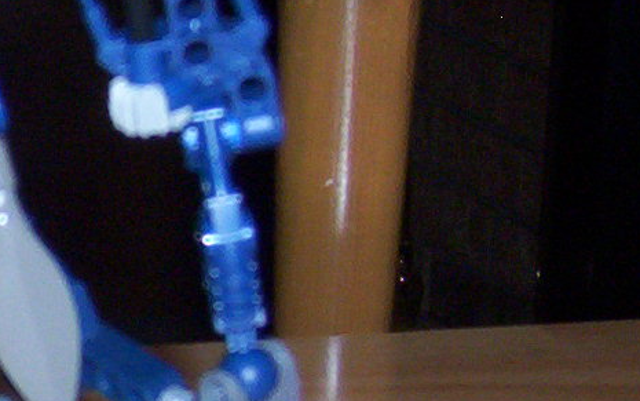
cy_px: 361
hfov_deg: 8.4
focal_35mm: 246
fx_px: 4292
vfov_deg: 5.3
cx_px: -244
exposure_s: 1/80.5
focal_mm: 8.74
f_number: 3.26
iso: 140
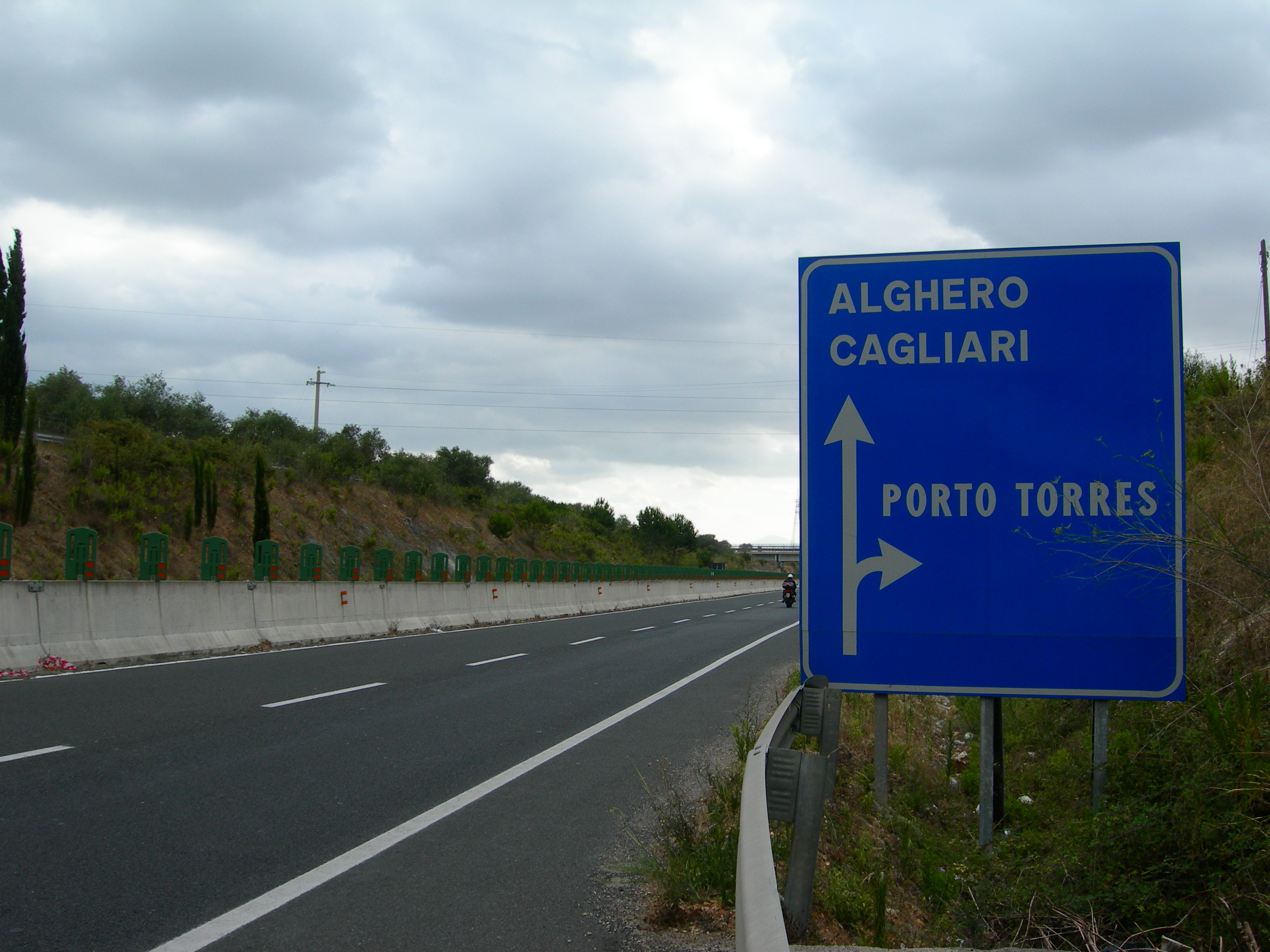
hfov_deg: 49.0
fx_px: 1394
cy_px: 476
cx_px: 635
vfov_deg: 37.7
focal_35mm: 38
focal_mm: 7.8
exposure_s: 1/254
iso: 50
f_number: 4.8
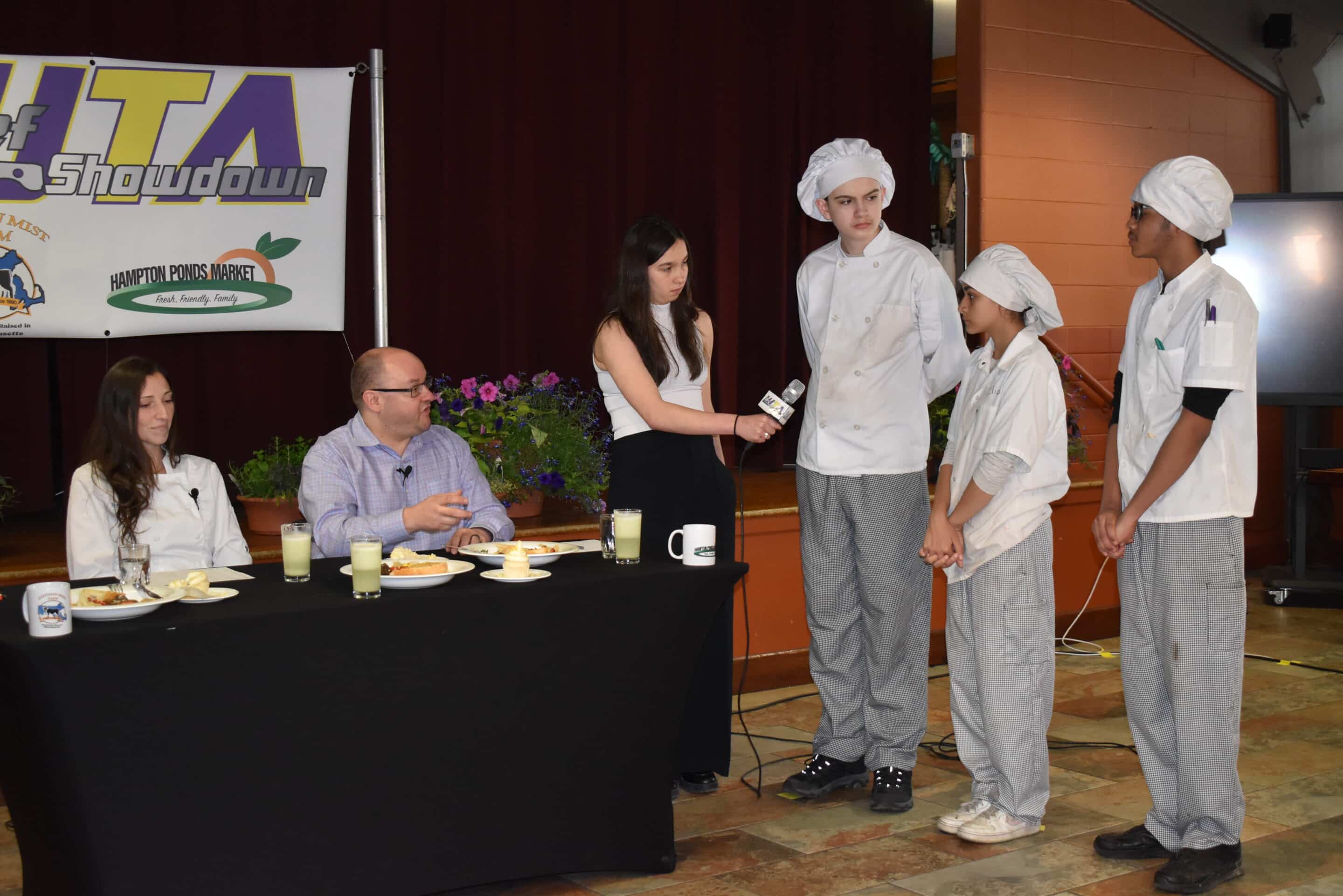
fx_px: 1735
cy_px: 448
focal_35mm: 46
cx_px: 672
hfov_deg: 42.3
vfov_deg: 29.0
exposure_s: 1/125
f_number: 4.2
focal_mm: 31
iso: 1400
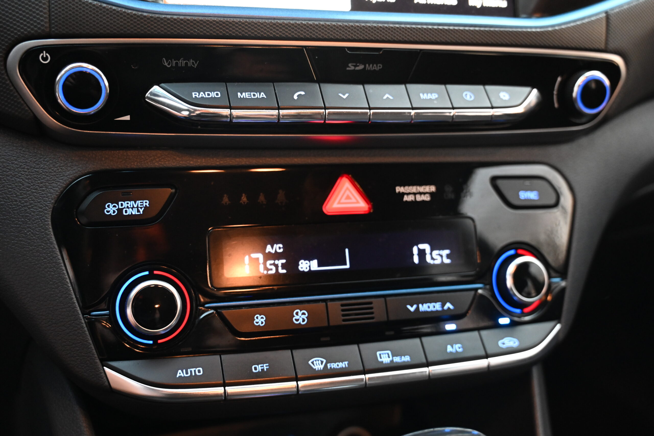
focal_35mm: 41
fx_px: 745
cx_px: 327
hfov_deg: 47.4
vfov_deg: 32.6
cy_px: 218
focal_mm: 41
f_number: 4
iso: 4500
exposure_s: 1/60
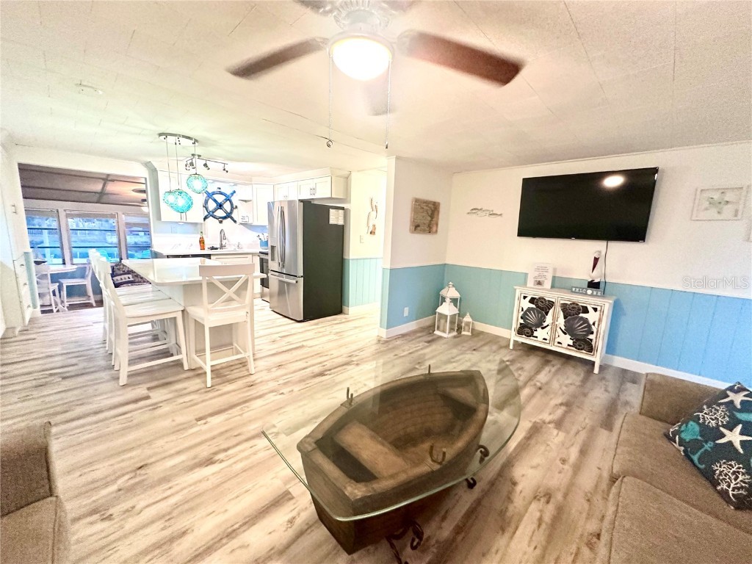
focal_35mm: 14
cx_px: 376
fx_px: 304
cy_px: 282
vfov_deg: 85.7
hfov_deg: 102.1
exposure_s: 1/60
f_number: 2.2
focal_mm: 2.22
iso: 500
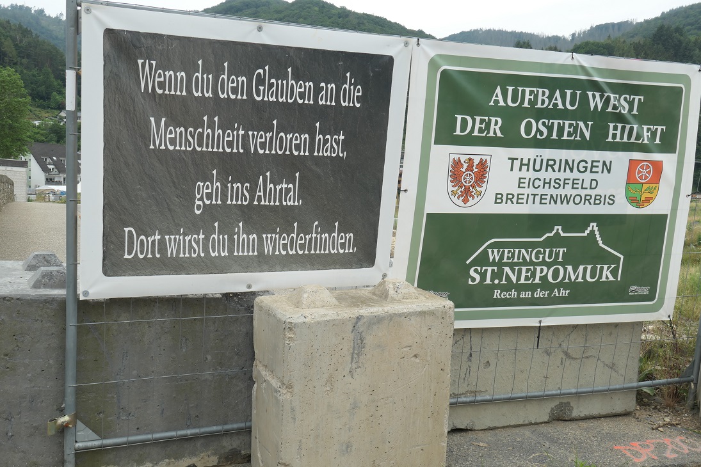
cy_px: 234
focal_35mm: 38
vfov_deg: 35.1
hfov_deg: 50.7
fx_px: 740
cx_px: 350
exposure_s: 1/80
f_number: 8
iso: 125
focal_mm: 14
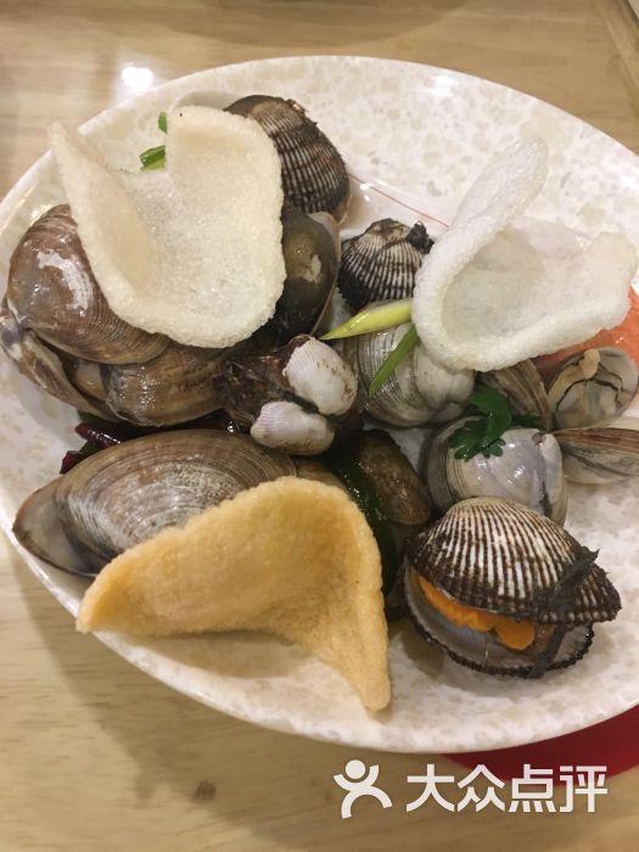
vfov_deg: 61.7
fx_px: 714
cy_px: 426
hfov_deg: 48.2
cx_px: 320
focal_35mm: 29
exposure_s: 1/33
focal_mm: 4.15
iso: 160
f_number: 2.2
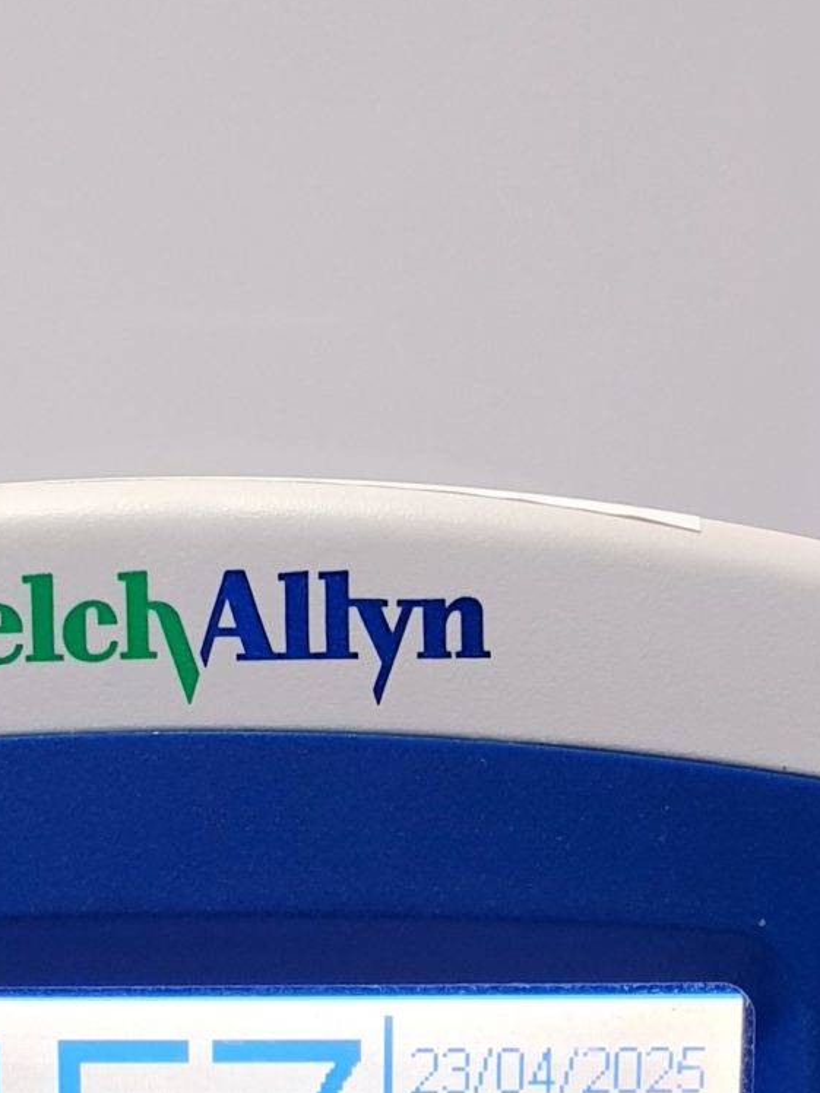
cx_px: 286
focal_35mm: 89
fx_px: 2811
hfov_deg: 16.6
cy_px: 1802
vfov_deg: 18.5
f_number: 2.4
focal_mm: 4.3
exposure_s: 1/100
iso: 100
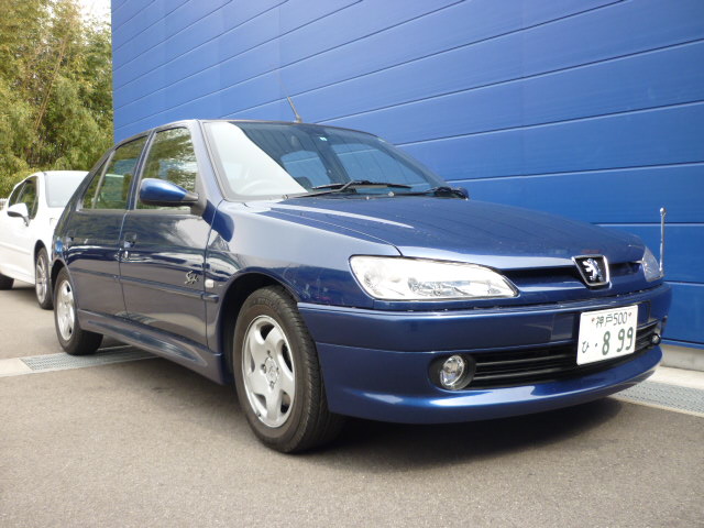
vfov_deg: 42.9
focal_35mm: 33
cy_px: 264
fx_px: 671
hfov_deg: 55.4
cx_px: 352
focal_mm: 5.5
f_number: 2.8
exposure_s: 1/250
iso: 80
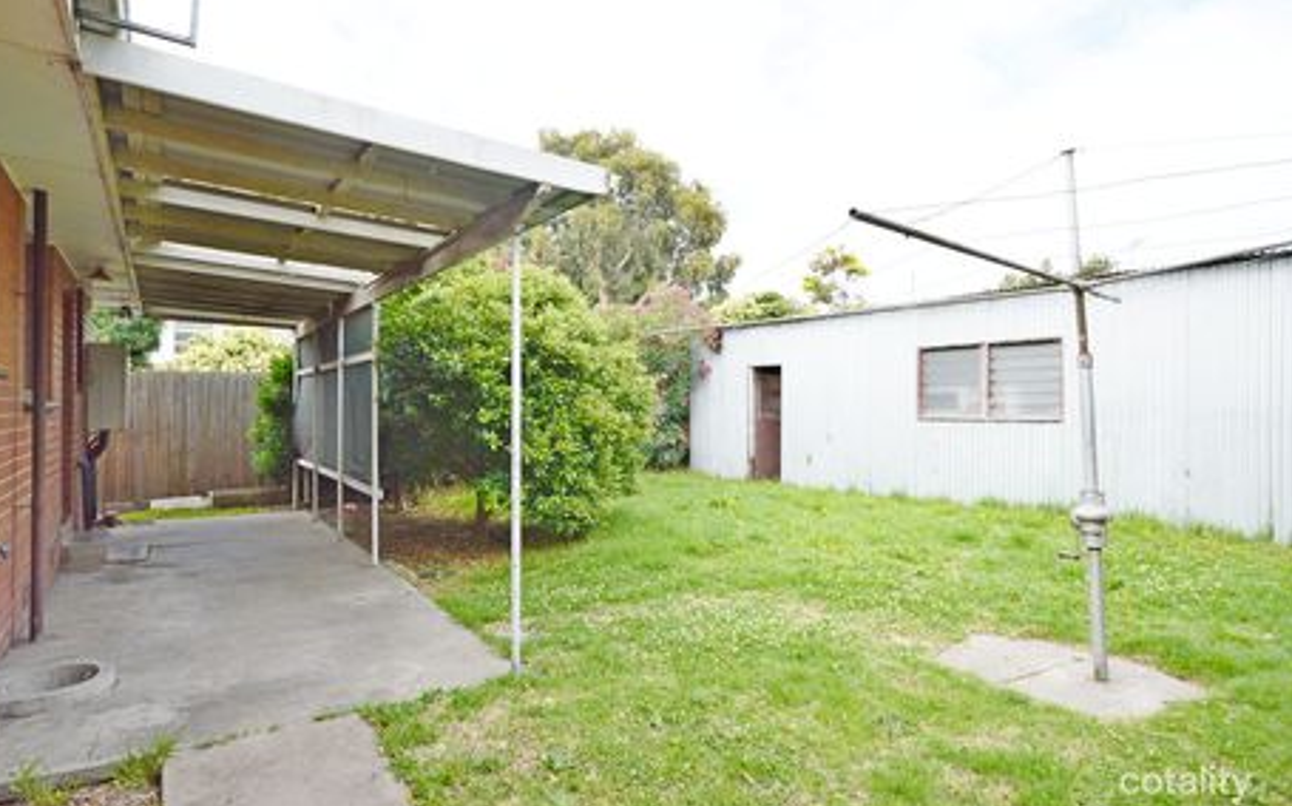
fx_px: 722
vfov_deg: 58.3
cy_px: 396
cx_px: 630
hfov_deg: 83.6
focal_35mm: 21
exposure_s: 1/200
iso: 400
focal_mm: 13
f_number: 10
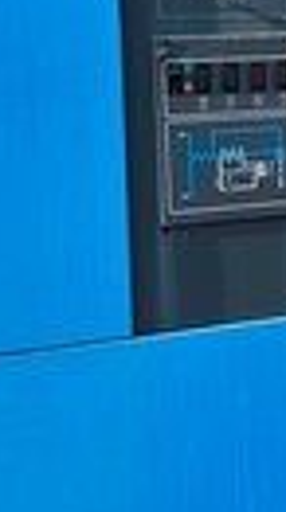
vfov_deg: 17.7
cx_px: 484
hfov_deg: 9.5
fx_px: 1643
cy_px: 209
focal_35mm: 121
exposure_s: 1/1047
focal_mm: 5.4
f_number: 1.8
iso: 50
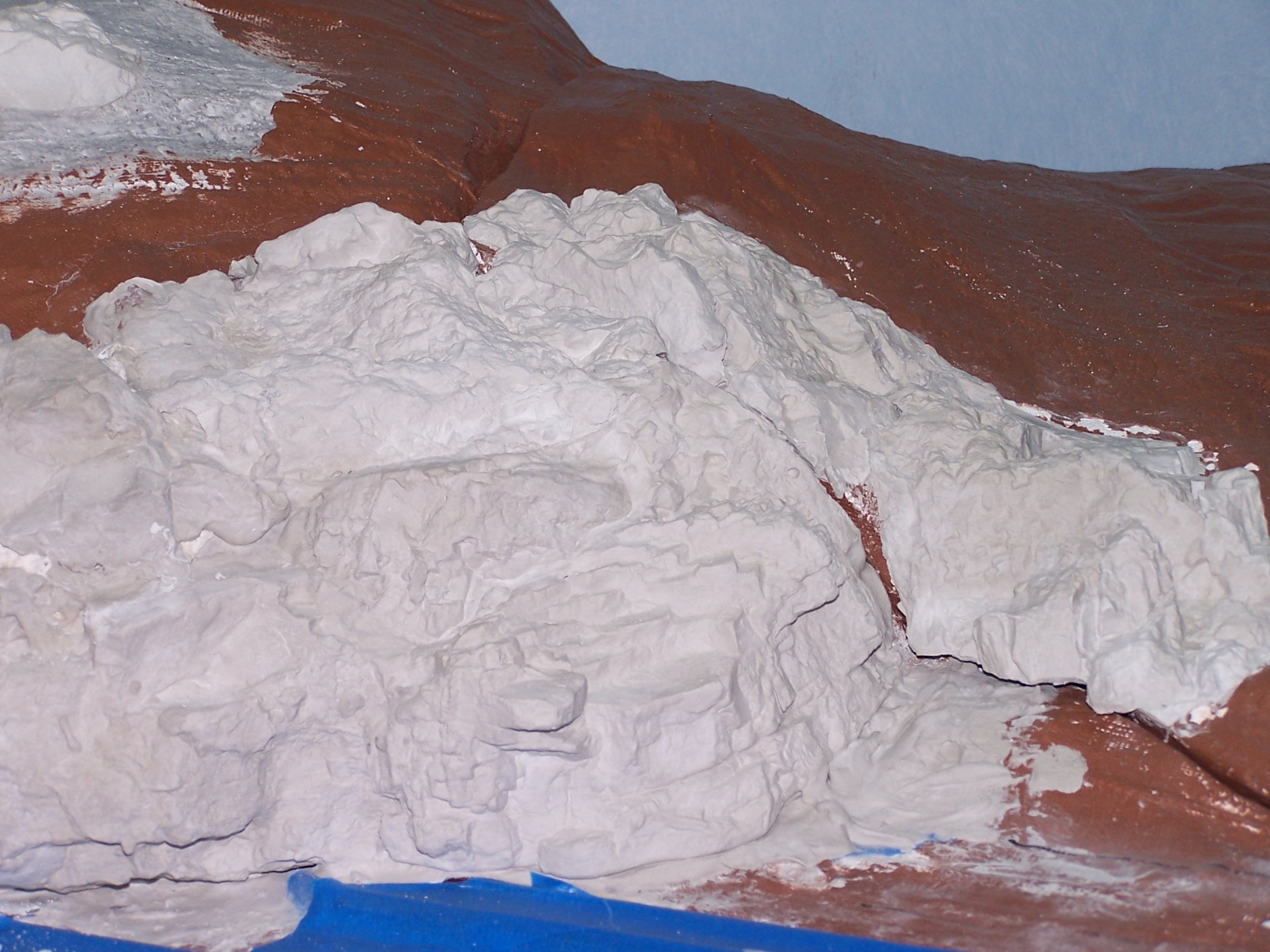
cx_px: 635
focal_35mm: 105
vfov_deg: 14.1
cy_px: 476
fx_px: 3852
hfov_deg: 18.7
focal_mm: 17.5
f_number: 3.2
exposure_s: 1/90
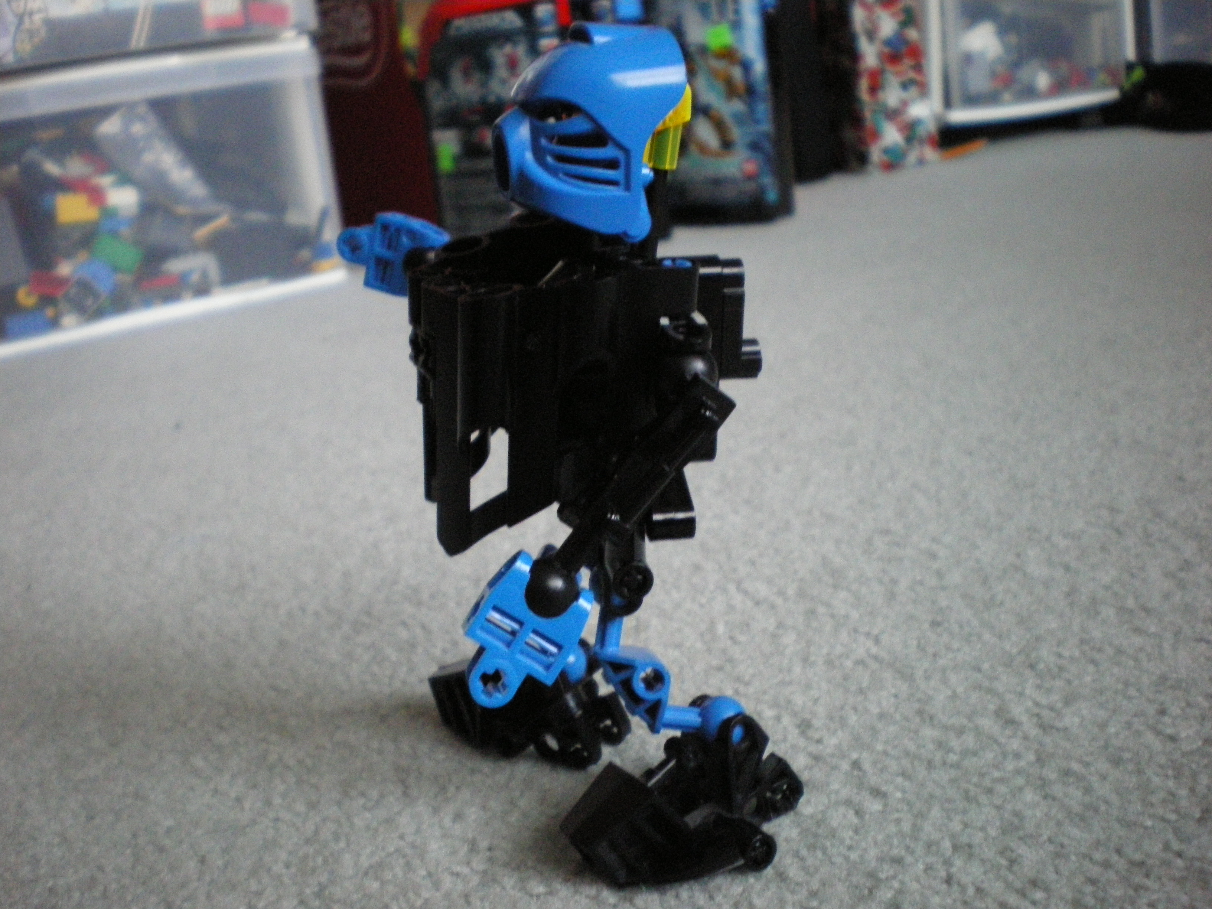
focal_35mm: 36
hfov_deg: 51.4
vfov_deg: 39.7
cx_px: 606
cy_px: 454
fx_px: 1260
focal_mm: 6.3
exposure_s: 1/50
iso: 640
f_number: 3.1
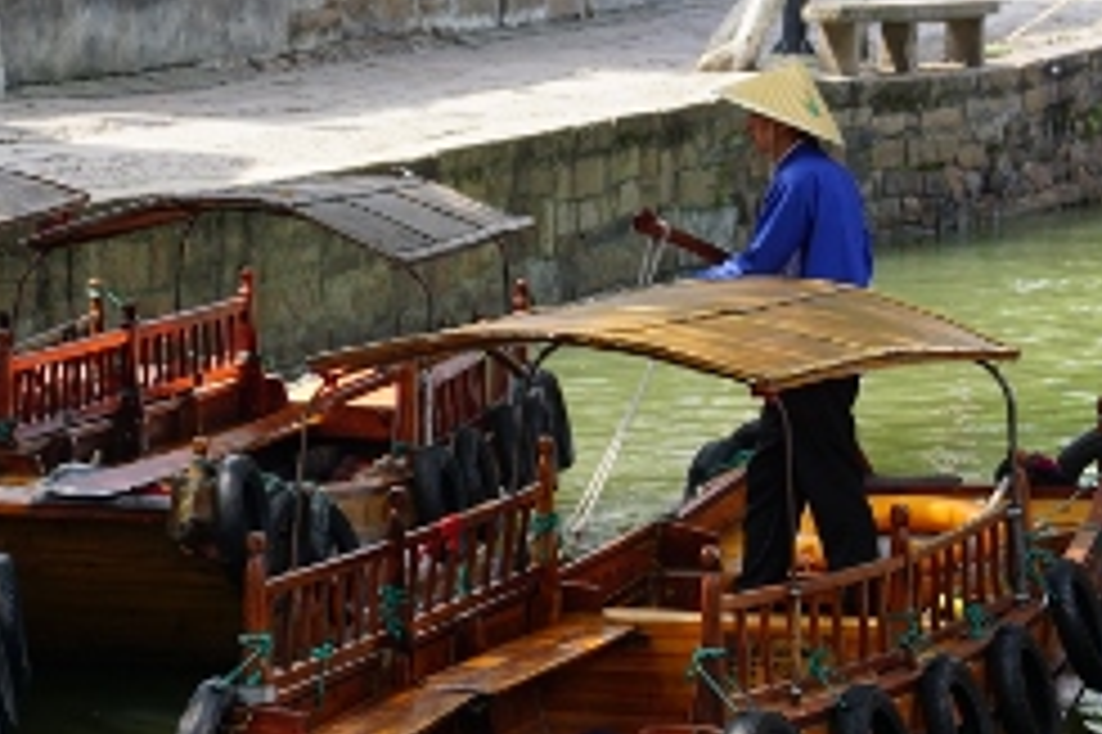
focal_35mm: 184
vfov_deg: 7.5
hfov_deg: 11.2
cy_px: 331
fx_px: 5623
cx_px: 495
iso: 160
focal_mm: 75
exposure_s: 1/125
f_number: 5.6
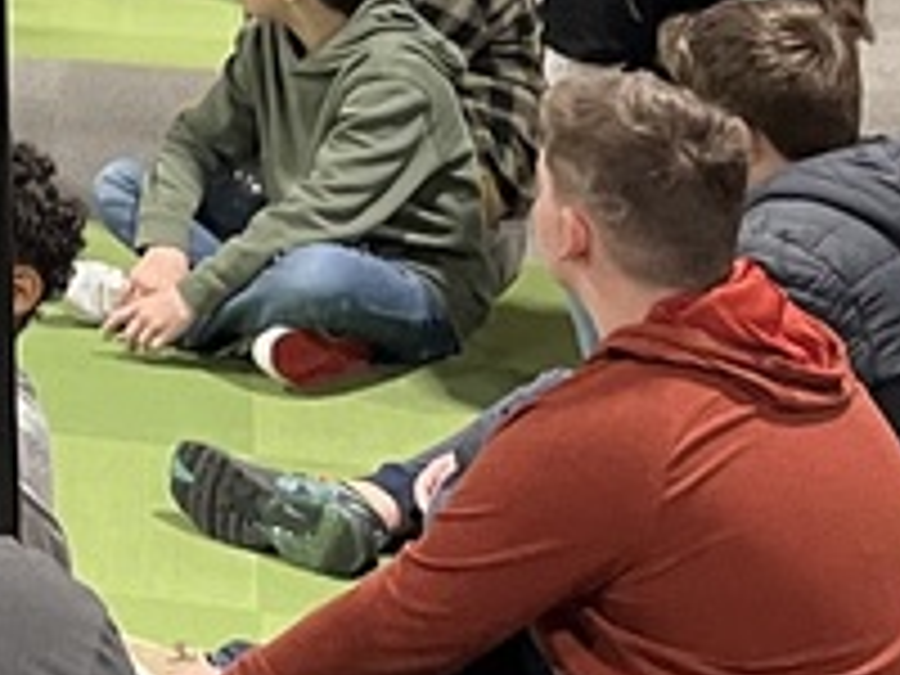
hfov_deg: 12.2
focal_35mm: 133
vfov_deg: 10.0
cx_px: -1192
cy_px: -824
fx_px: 3458
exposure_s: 1/60
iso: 250
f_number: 1.6
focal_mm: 5.1
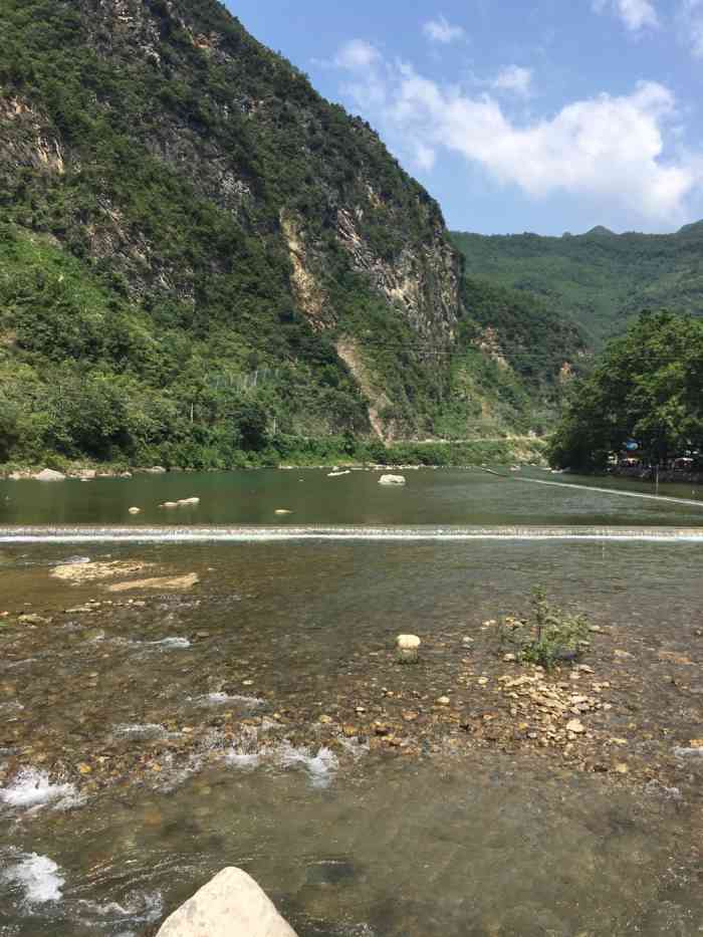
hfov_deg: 48.2
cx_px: 352
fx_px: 785
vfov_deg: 61.7
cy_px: 468
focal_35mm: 29
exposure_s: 1/1425
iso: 25
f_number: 2.2
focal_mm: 4.15
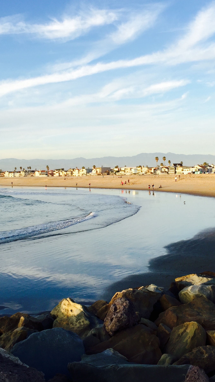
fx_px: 436
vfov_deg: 47.4
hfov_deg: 27.7
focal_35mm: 43
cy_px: 188
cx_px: 114
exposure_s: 1/682
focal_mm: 4.15
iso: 32
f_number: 2.2
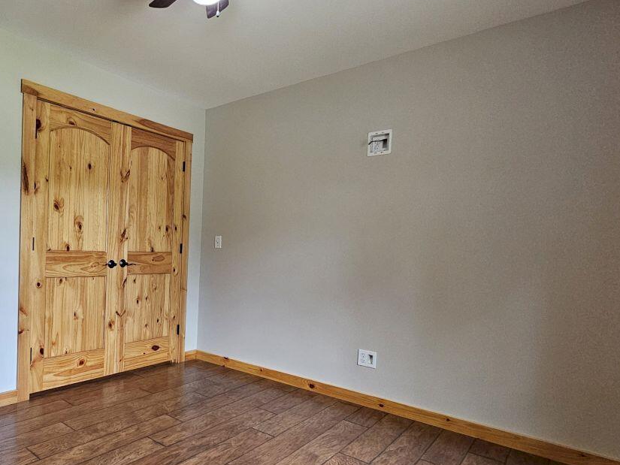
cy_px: 255
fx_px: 376
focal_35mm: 21
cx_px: 140
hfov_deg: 72.3
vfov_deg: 63.3
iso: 250
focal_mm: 2.2
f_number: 2.2
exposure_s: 1/60
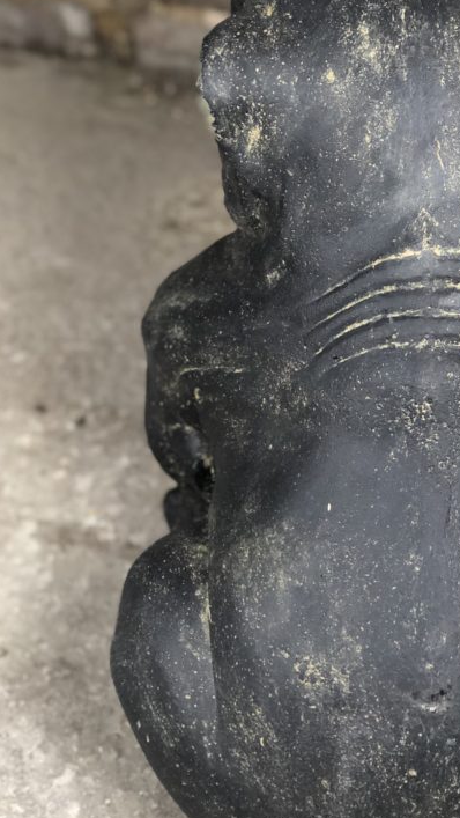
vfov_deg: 25.9
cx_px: 402
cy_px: 399
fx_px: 1777
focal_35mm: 82
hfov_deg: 14.6
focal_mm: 6
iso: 125
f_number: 2.4
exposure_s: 1/33
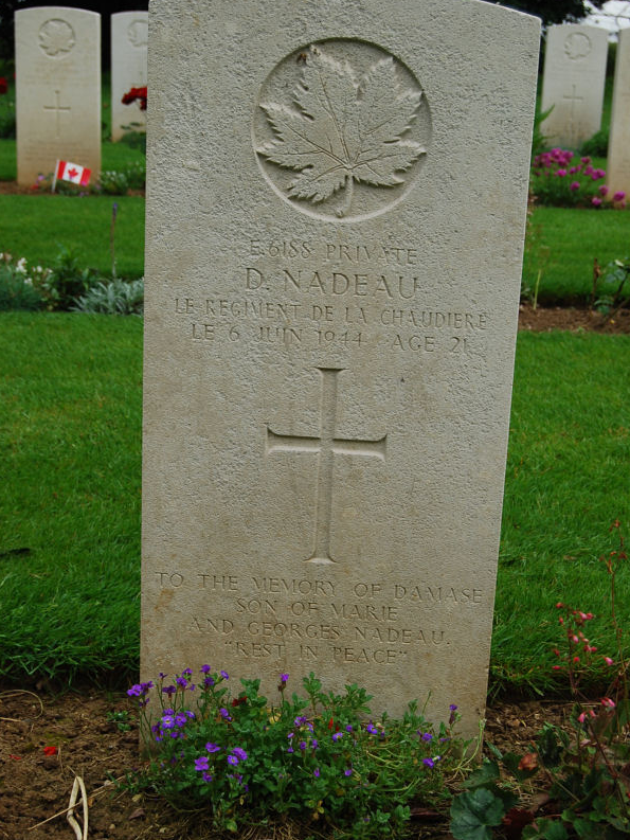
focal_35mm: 62
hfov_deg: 23.7
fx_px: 1504
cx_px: 313
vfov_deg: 31.2
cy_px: 444
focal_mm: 38
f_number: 7.1
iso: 200
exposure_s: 1/200
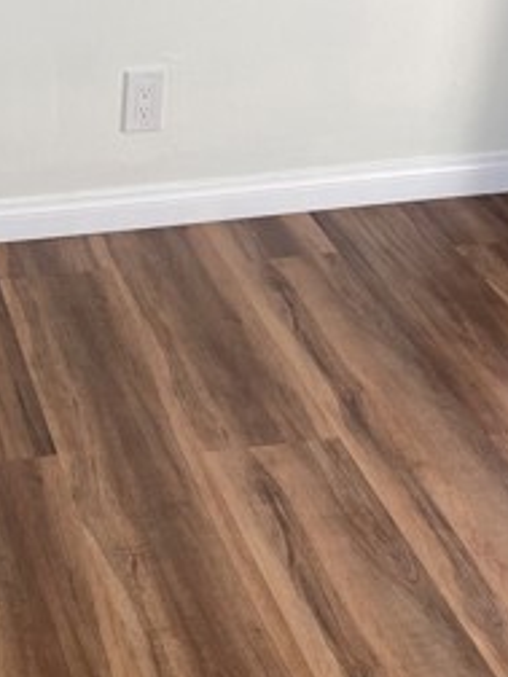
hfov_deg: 21.2
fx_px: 1291
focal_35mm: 66
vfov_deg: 29.3
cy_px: 430
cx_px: -38
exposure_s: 1/159
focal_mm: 4.25
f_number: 1.8
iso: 32
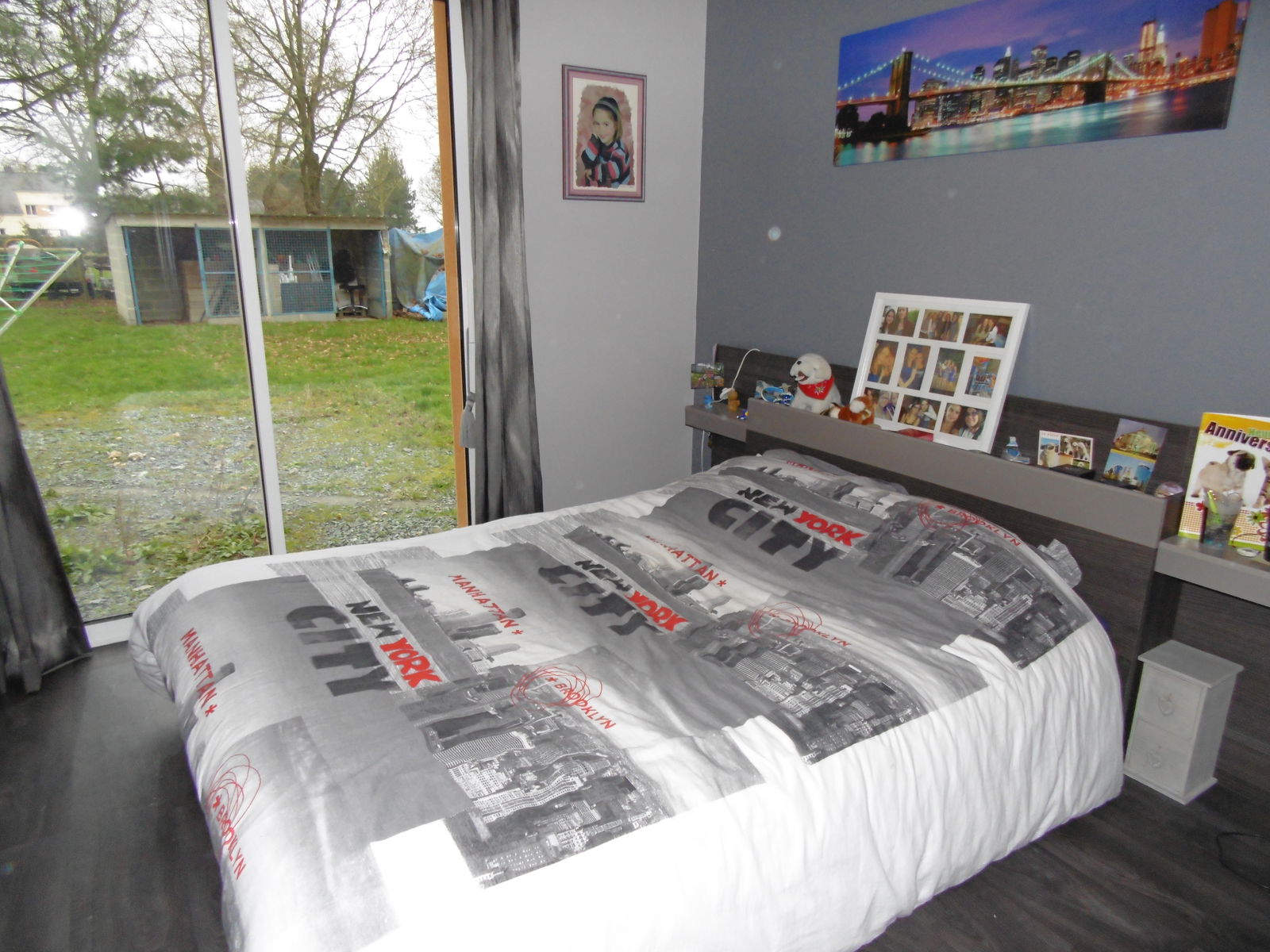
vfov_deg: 61.1
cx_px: 635
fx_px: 807
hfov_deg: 76.4
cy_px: 476
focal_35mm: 22
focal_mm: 4
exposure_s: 1/60
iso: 200
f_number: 3
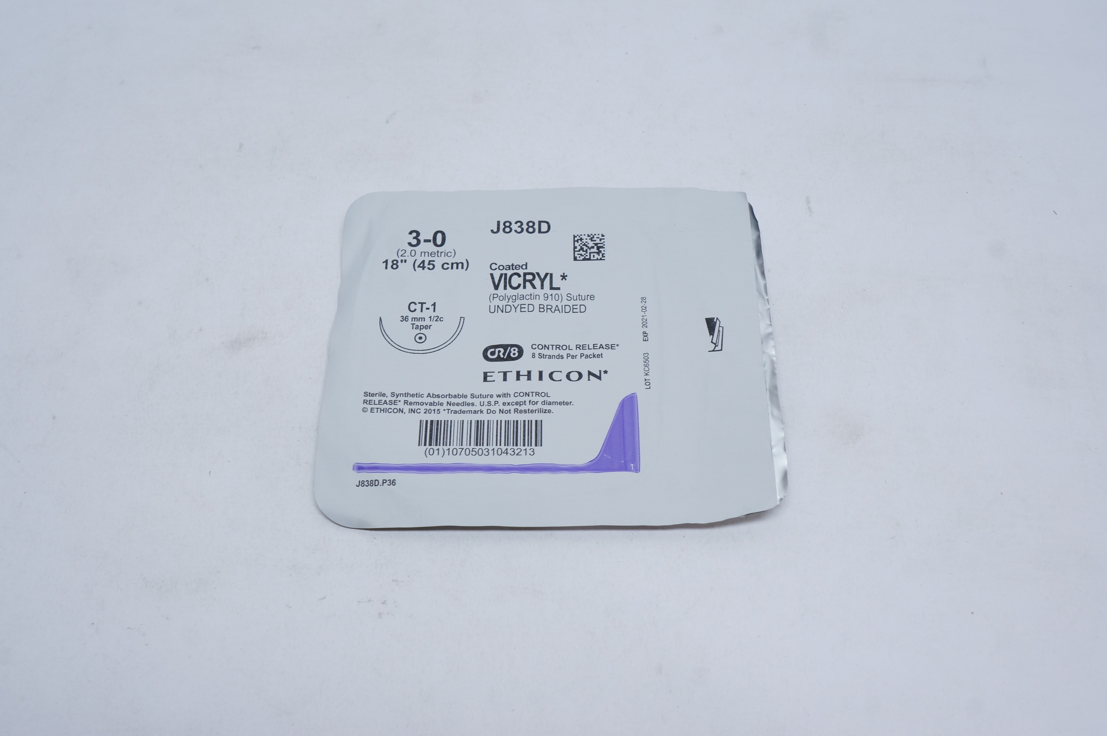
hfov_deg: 46.4
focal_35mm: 42
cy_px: 368
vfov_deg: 31.8
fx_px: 1290
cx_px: 554
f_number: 9
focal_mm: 28
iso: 400
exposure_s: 1/25
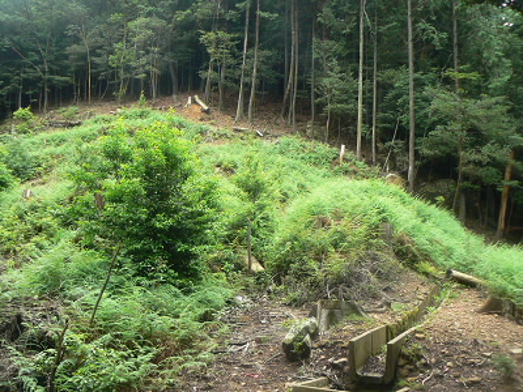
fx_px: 544
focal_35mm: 36
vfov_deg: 39.7
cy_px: 196
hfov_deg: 51.4
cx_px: 262
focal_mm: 6
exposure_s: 1/100
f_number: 3.2
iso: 100
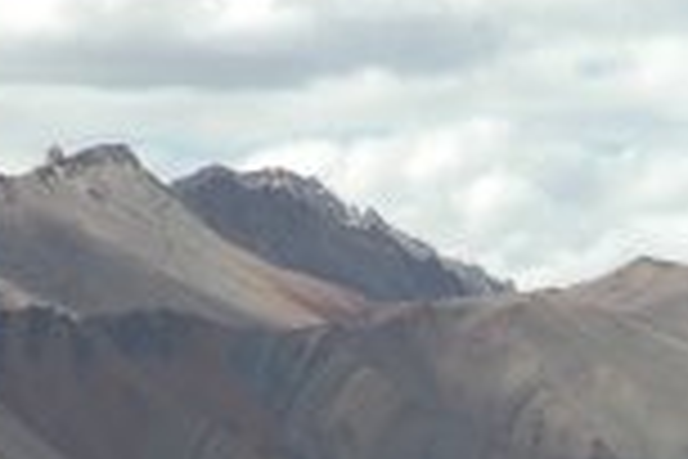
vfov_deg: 3.1
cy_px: 1058
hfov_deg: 4.7
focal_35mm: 439
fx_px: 8389
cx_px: 832
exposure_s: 1/320
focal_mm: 62
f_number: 9
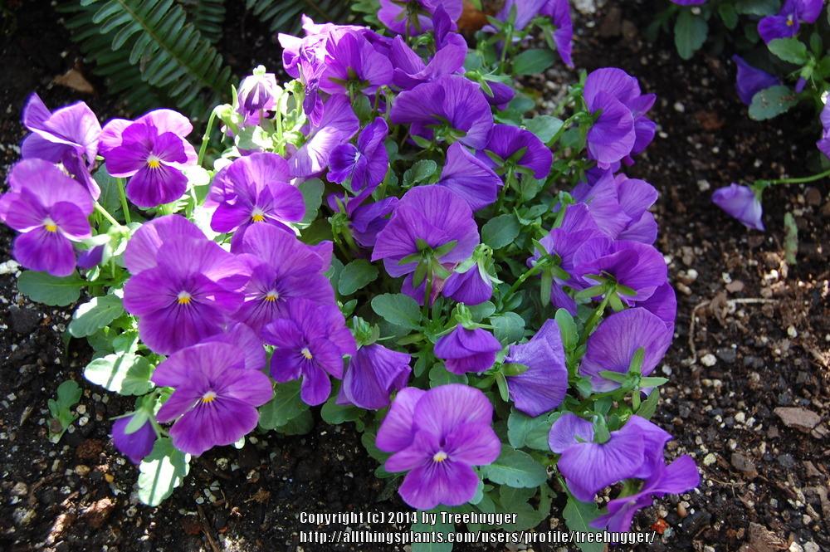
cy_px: 276
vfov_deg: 29.8
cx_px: 415
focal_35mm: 45
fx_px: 1037
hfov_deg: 43.6
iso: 400
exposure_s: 1/60
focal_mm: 30
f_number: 5.6
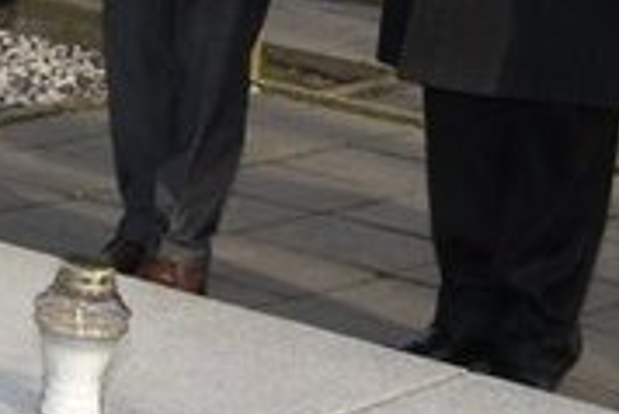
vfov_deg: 8.2
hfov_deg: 12.2
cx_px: -132
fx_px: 2822
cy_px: -237
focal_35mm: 164
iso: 800
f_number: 16
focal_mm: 30
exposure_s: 1/160
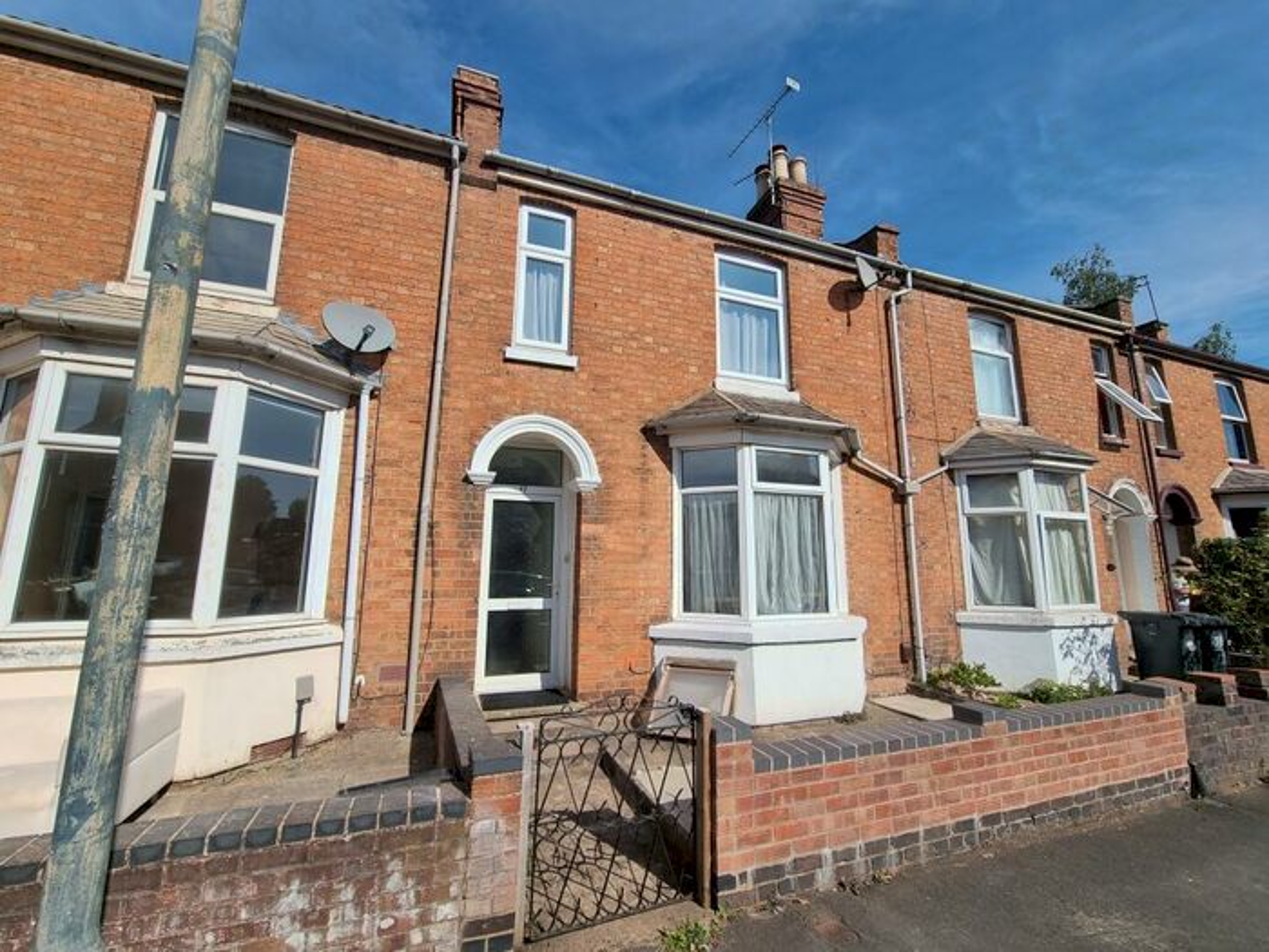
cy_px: 476
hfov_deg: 106.2
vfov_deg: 89.9
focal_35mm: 13
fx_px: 477
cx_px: 634
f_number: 2.2
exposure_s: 1/2752
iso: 50
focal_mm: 2.2
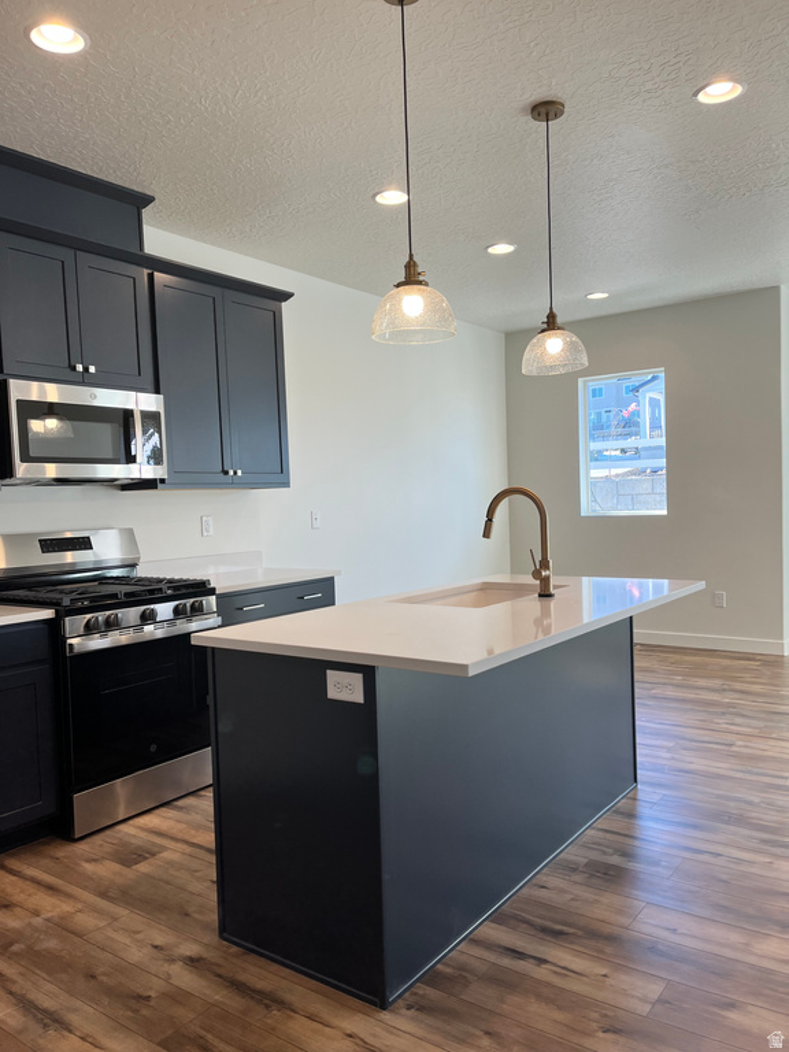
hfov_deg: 53.1
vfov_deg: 67.3
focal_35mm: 26
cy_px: 526
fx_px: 790
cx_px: 394
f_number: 1.6
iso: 40
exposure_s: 1/120
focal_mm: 5.1
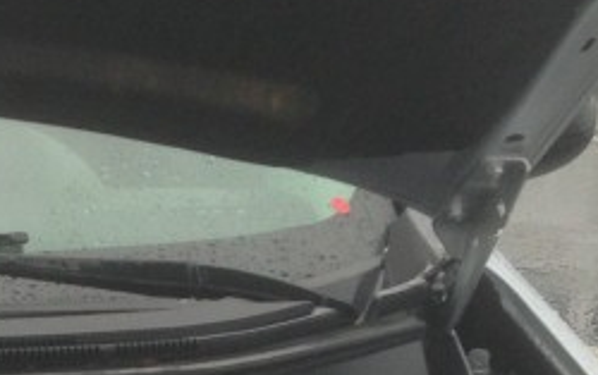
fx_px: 2334
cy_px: 614
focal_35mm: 143
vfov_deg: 8.9
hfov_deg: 13.5
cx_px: -378
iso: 50
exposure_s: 1/123
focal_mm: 4.13
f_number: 2.4
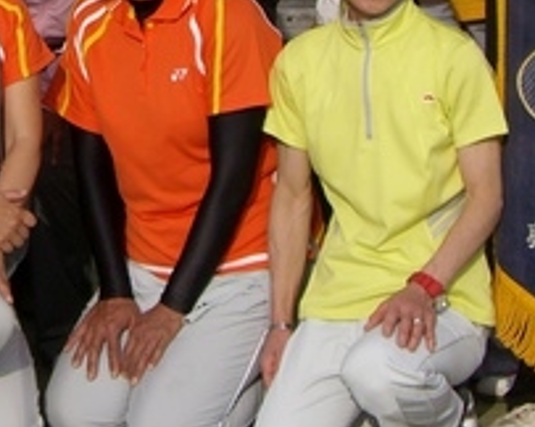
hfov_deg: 10.4
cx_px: -46
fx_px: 2911
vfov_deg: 8.2
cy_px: -191
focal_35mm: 184
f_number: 5.2
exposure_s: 1/500
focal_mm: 9
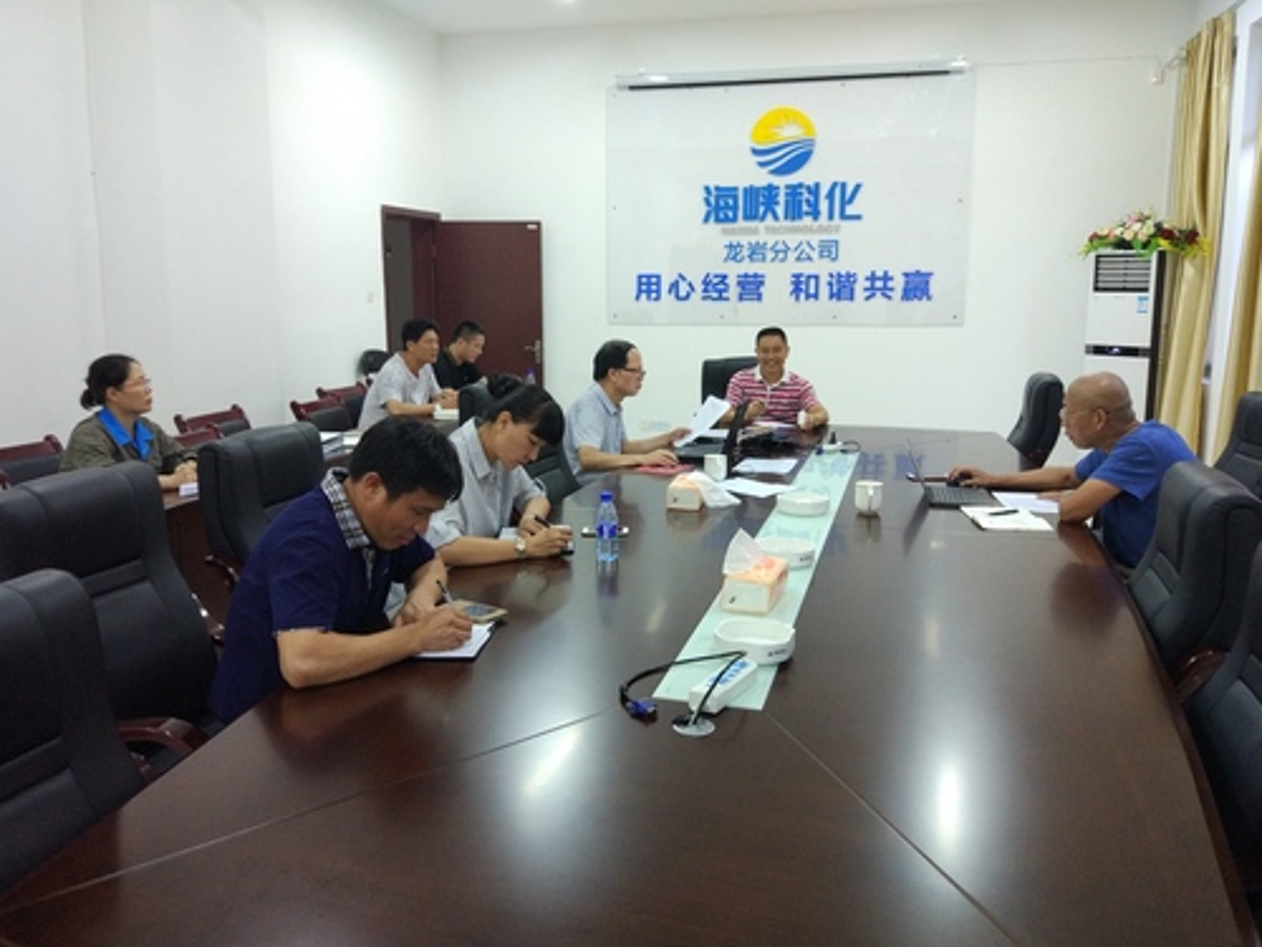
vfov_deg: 49.7
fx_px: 1021
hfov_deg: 63.4
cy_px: 474
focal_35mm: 28
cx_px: 631
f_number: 2
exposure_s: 1/20
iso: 498
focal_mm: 4.26
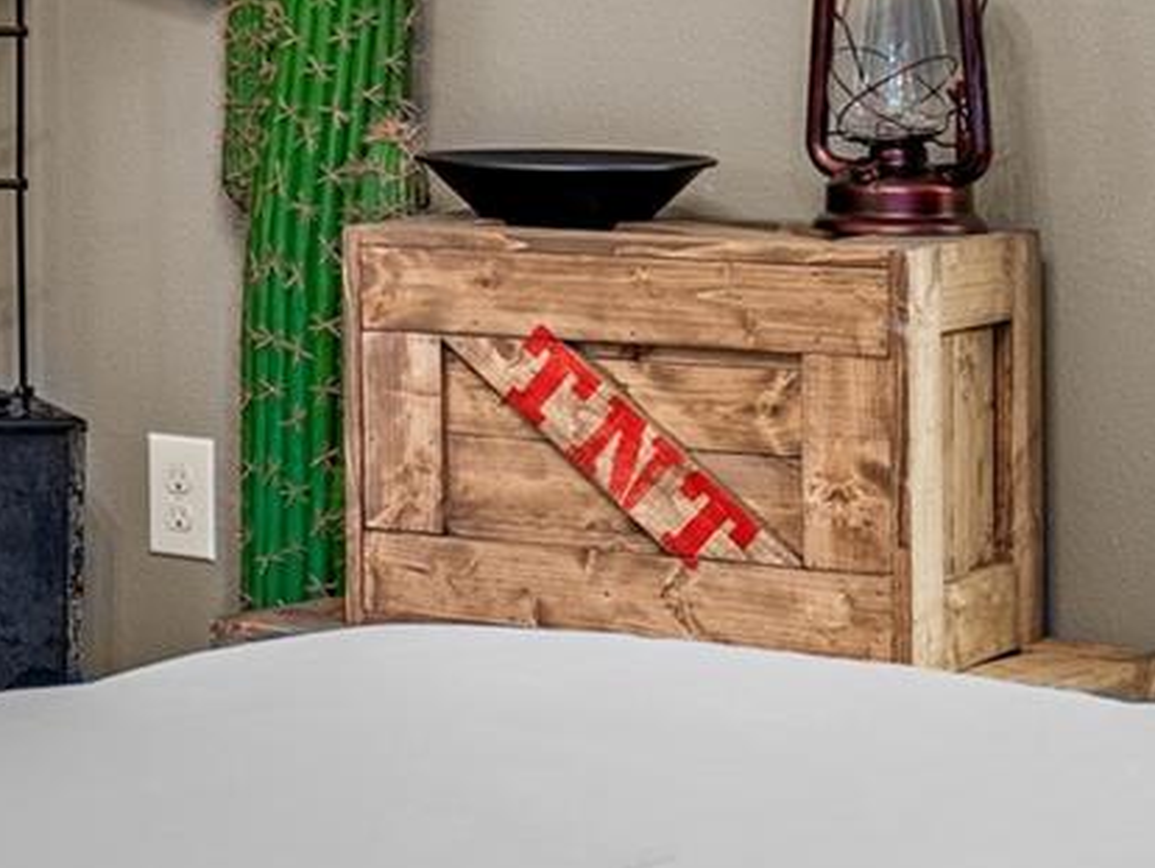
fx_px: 4340
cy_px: -148
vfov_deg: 11.2
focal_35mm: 130
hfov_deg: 13.6
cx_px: -909
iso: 400
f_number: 7.1
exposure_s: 1.3
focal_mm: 35
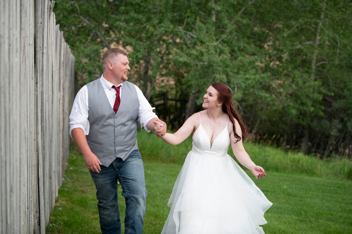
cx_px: 176
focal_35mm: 72
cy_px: 117
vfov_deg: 18.9
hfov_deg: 28.1
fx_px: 704
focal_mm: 72
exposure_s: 1/750
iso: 1600
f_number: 3.3
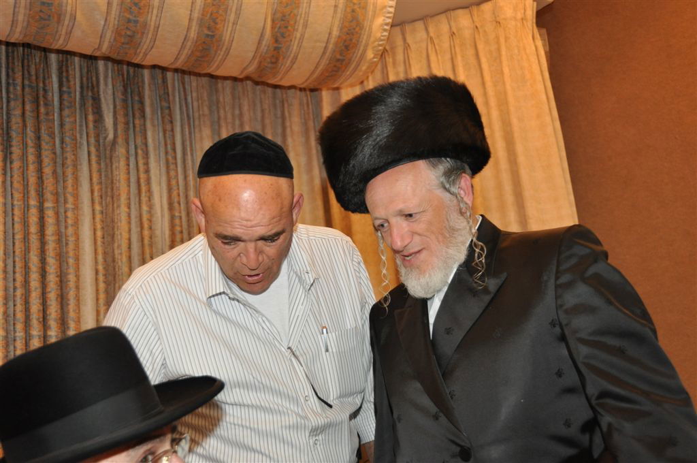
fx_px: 841
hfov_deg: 45.0
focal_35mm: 44
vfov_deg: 30.8
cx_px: 348
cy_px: 232
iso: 800
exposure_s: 1/60
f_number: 4
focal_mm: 29
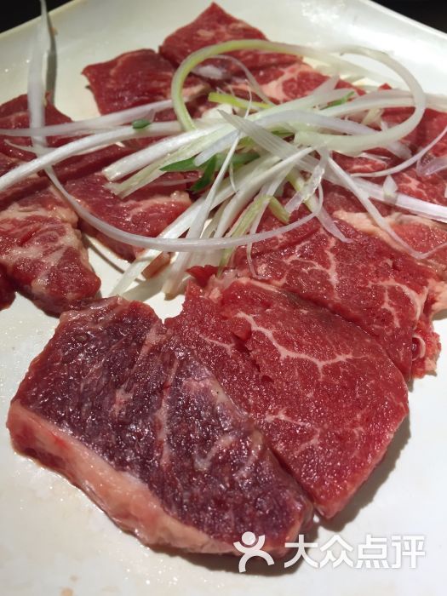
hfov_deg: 48.2
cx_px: 224
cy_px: 298
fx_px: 499
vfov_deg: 61.7
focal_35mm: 29
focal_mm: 4.15
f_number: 2.2
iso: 40
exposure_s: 1/33
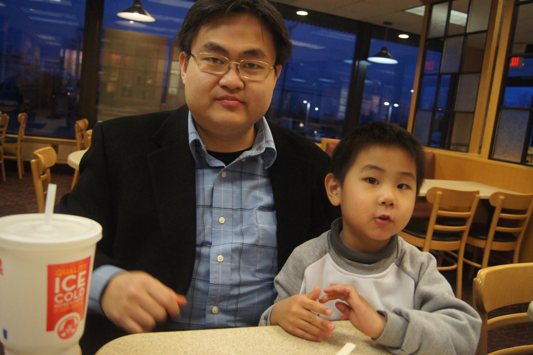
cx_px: 266
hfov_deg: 62.0
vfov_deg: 43.6
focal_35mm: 30
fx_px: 444
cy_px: 178
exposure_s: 1/60
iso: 1600
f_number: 4
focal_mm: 20
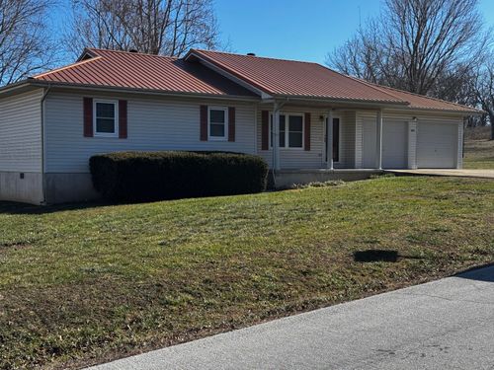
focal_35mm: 48
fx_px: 685
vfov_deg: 30.3
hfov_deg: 39.7
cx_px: 247
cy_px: 185
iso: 64
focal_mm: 6.76
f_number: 1.78
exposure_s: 1/2833
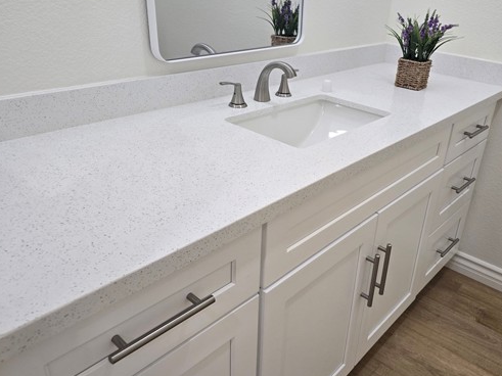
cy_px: 173
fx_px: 435
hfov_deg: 59.2
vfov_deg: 46.7
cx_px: 313
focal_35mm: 30
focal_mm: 6.3
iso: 100
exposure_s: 1/120
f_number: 1.7
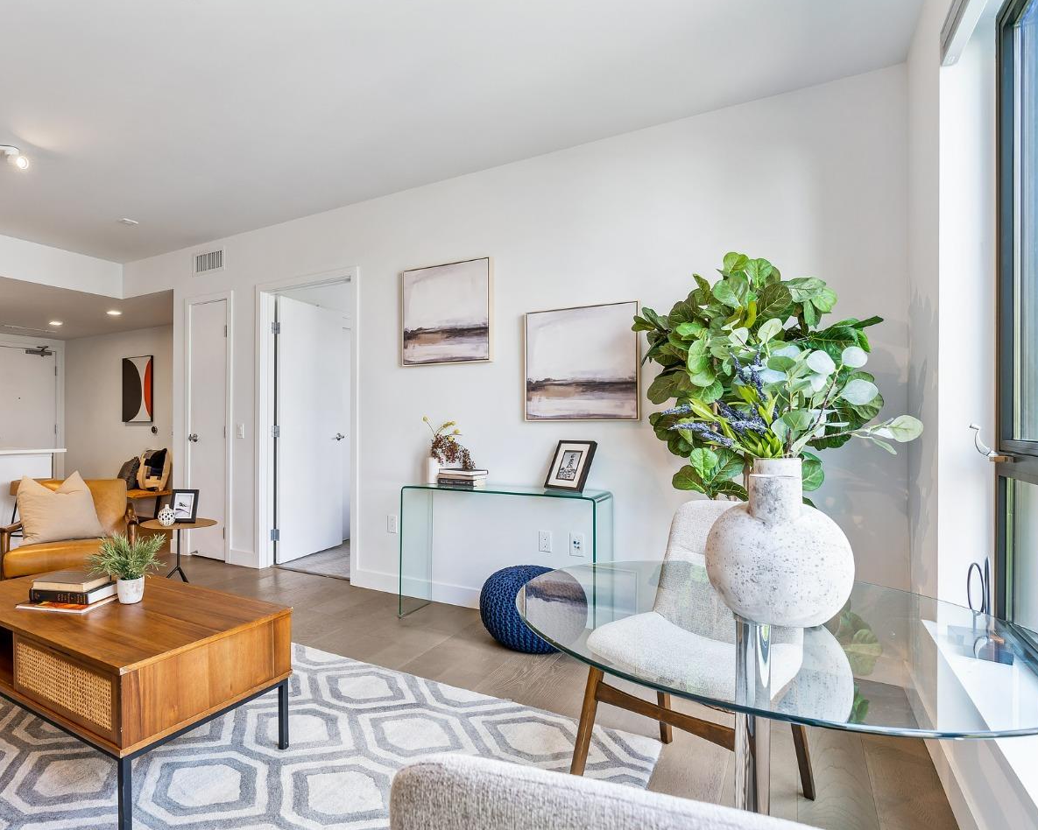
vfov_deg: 70.8
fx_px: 584
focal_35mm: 19
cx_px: 404
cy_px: 428
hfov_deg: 82.1
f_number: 8
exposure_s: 1/8
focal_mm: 16
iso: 200
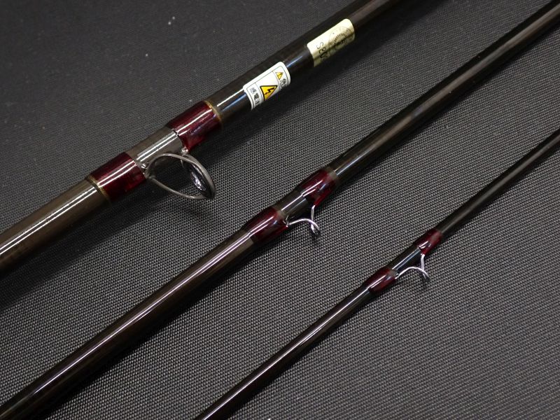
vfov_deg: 39.7
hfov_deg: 51.4
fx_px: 582
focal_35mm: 36
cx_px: 280
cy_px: 210
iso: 250
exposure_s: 1/40
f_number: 2.5
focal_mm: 6.37
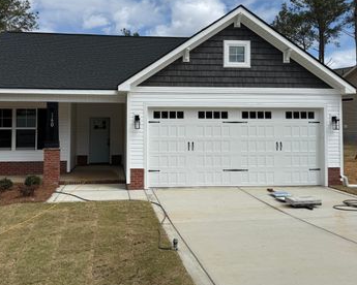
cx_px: 152
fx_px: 359
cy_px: 114
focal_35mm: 34
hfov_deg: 52.6
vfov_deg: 43.1
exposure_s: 1/6711
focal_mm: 6.76
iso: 80
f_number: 1.78
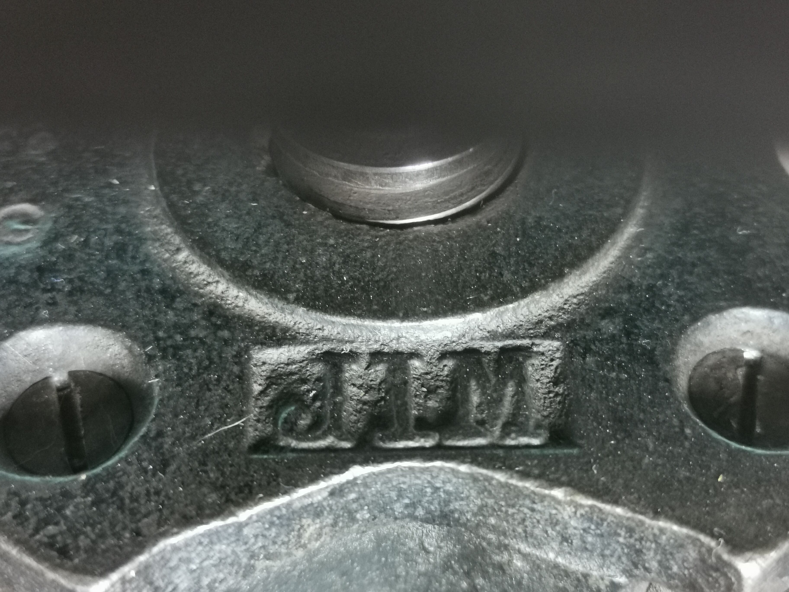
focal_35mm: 55
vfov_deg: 26.6
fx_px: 1254
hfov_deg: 34.9
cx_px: 394
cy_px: 296
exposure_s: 1/25
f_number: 1.8
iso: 500
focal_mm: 5.58
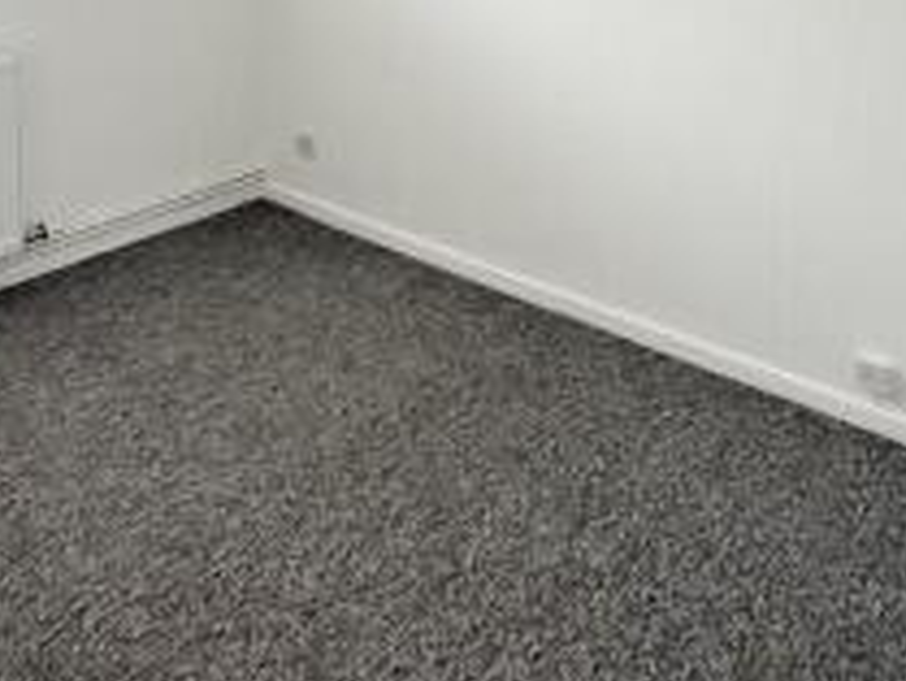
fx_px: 1021
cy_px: -72
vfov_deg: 32.4
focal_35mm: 39
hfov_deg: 46.6
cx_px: 258
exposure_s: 1/99
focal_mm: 2.22
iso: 160
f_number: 2.2
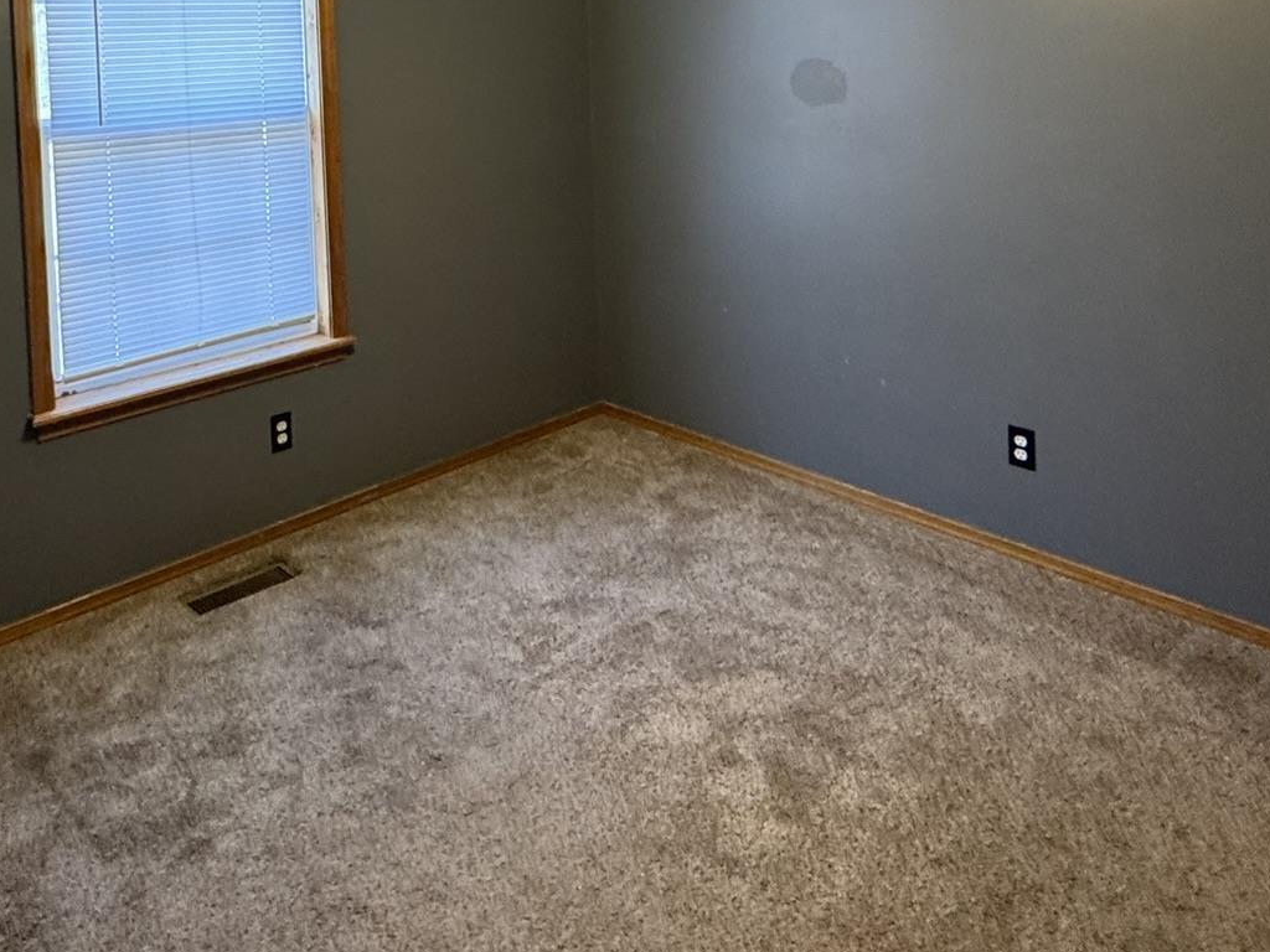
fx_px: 1027
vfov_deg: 44.5
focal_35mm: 28
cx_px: 473
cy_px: 67
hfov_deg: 62.5
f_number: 2.2
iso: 320
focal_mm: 2.22
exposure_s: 1/120
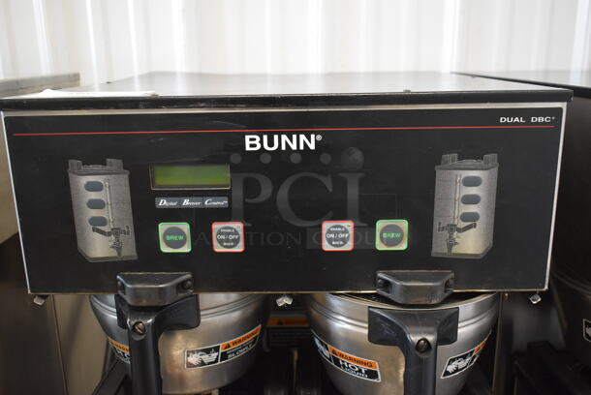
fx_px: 542
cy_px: 198
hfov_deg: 57.2
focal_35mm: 33
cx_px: 296
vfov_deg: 40.1
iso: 1600
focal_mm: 22
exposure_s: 1/60
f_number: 4
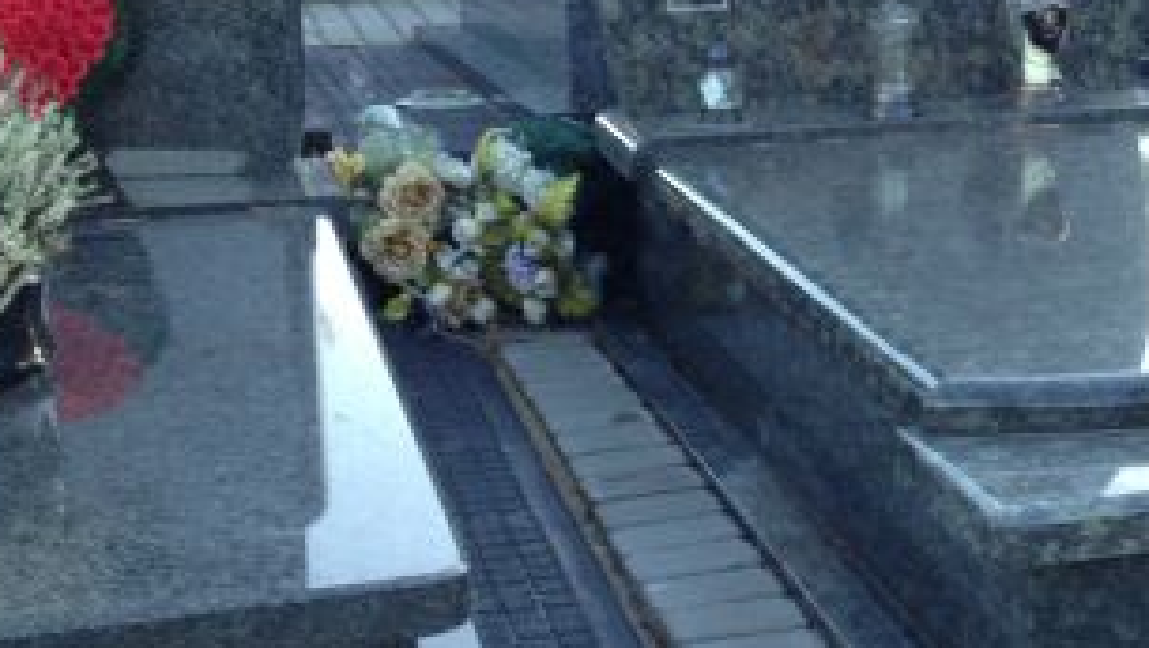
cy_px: 241
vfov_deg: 15.1
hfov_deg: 25.9
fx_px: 2439
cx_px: 968
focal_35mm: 80
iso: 80
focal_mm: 4.28
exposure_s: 1/120
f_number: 2.4
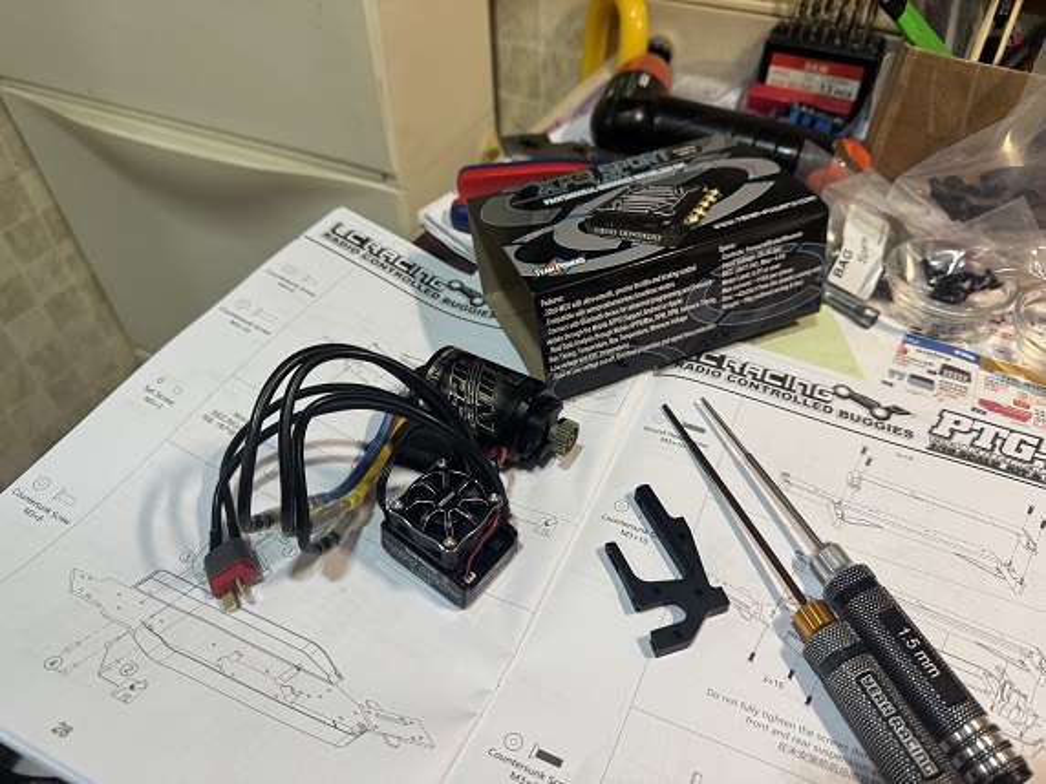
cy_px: 392
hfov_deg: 71.6
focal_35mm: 24
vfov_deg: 56.8
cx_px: 523
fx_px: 725
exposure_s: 1/50
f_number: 1.78
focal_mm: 6.76
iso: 160
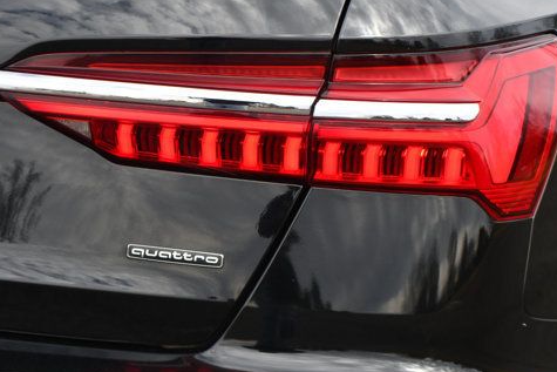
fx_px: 2646
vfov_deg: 8.0
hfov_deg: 12.0
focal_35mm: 171
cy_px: 168
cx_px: 291
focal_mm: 85
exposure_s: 1/250
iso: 200
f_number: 7.1
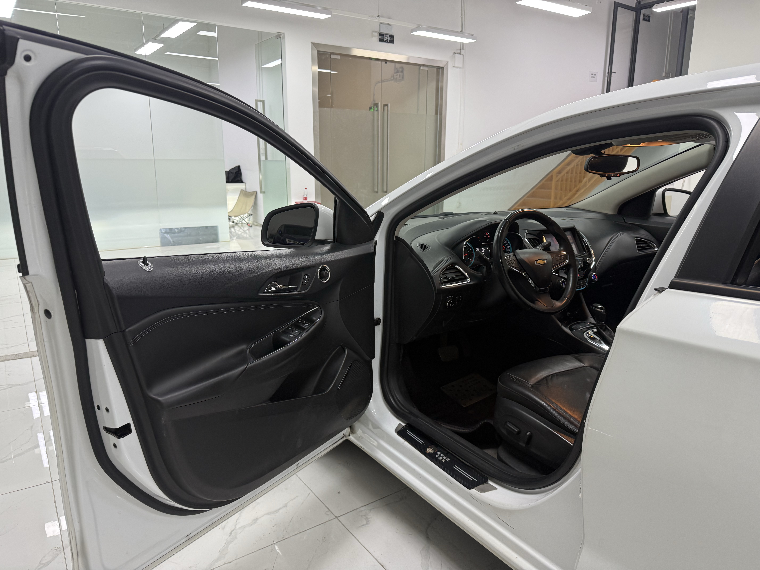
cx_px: 380
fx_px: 527
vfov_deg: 56.8
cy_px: 285
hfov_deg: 71.6
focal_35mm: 24
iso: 125
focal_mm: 6.76
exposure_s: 1/50
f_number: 1.78
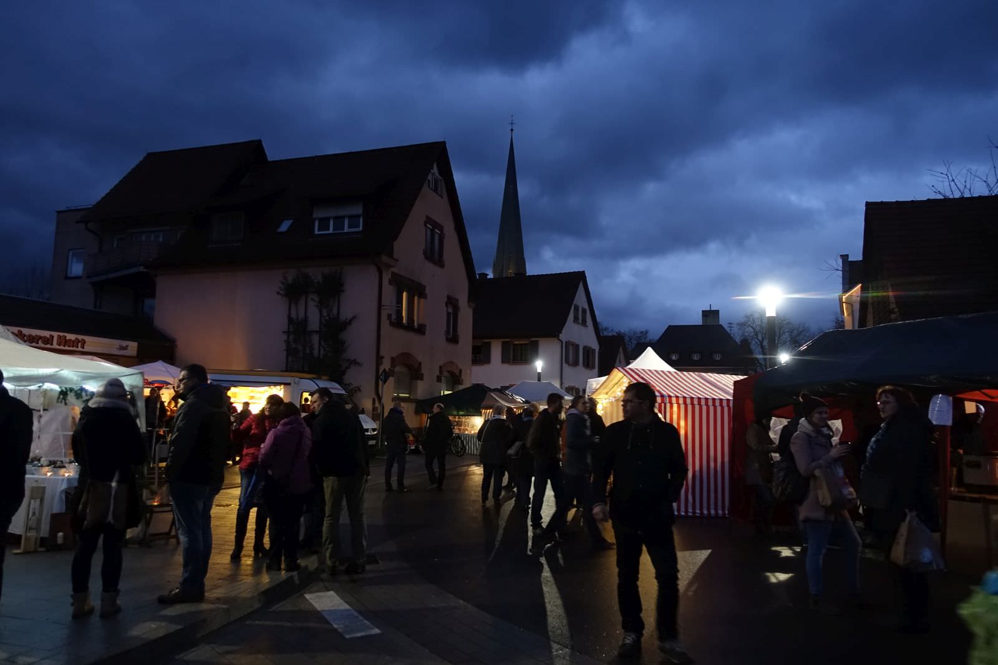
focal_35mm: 24
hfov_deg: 73.7
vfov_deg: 53.1
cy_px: 332
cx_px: 499
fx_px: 665
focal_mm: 8.8
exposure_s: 1/30
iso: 640
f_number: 1.8
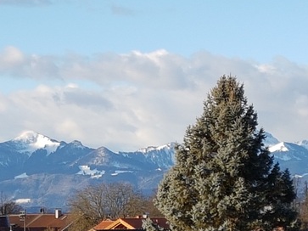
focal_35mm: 42
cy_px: 180
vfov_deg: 33.5
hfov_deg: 44.8
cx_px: 154
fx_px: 374
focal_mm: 4.2
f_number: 1.7
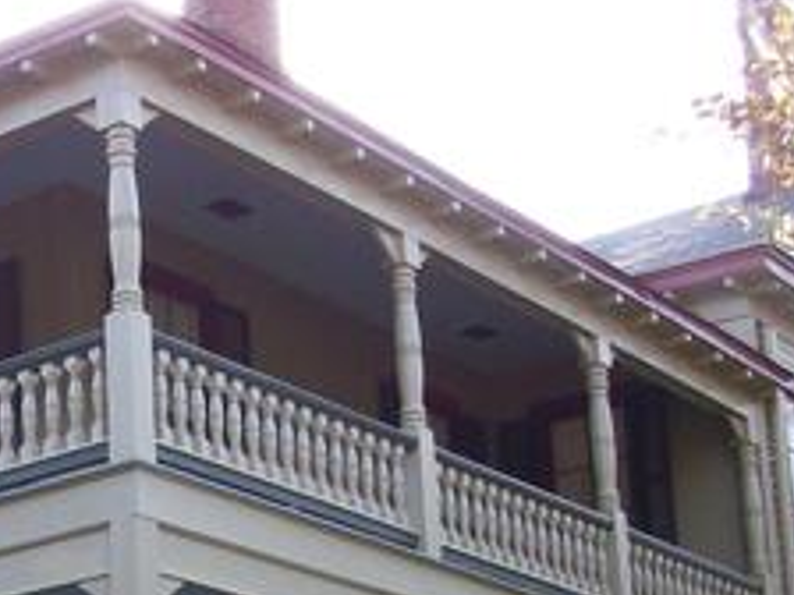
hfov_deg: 19.0
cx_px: -46
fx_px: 2294
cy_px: 659
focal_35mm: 100
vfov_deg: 14.4
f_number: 3.1
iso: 80
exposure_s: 1/125
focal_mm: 6.3
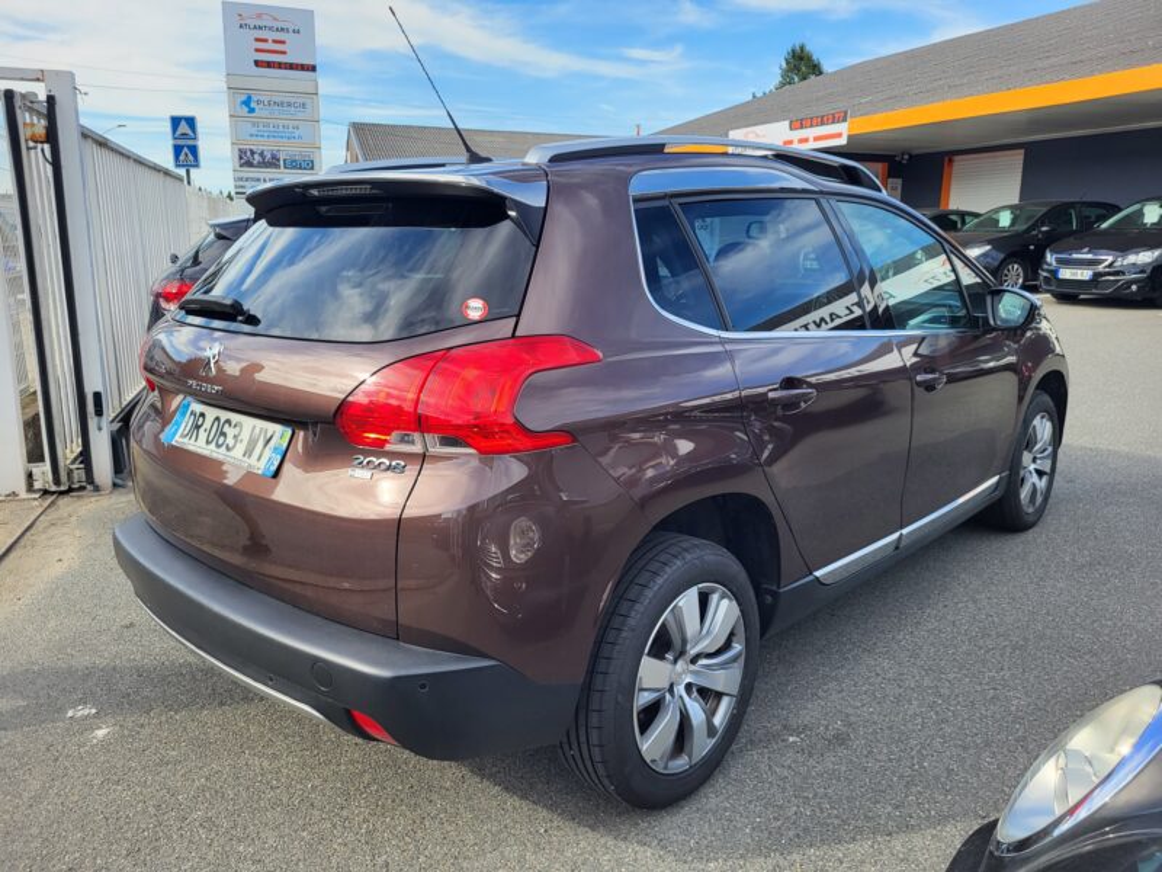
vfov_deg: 53.1
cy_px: 436
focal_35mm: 26
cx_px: 581
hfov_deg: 67.3
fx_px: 873
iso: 40
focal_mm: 5.4
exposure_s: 1/796
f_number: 1.8
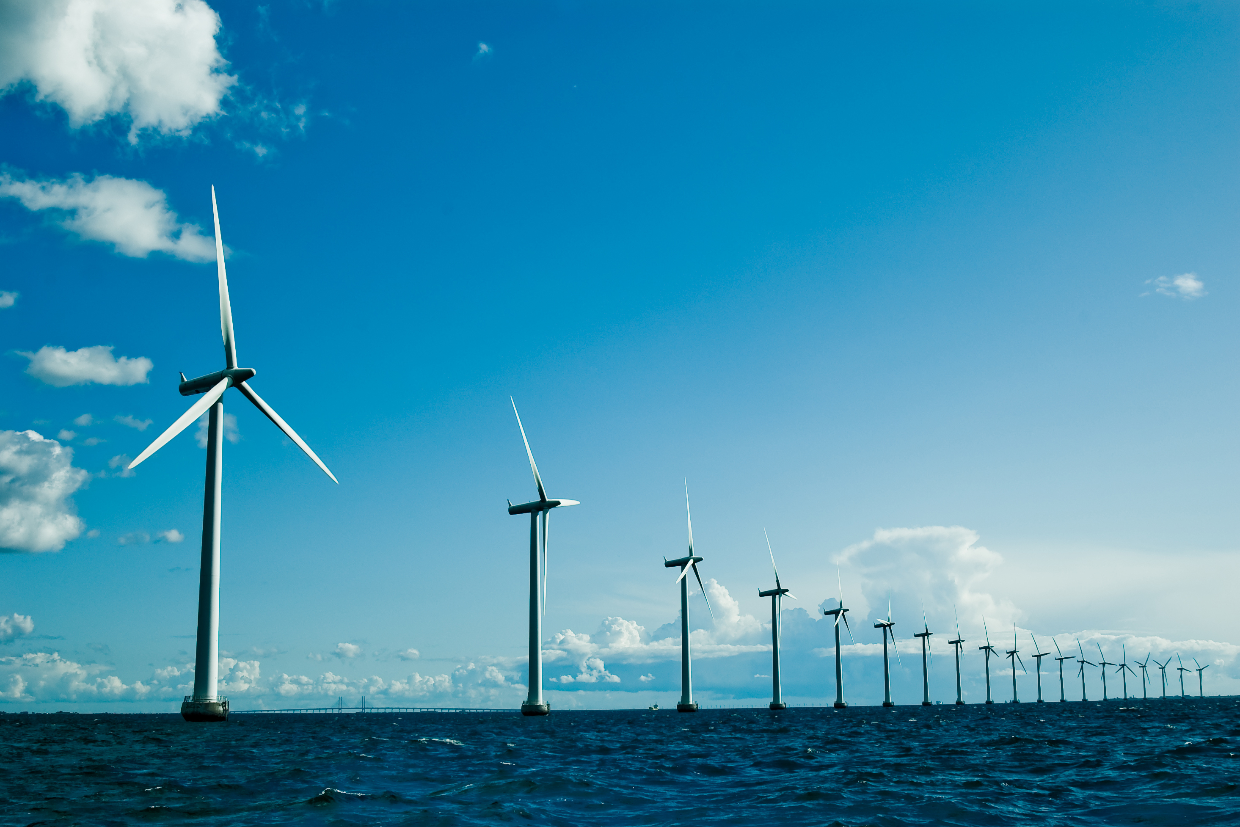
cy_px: 422
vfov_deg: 33.4
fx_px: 1378
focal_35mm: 40
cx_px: 629
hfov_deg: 48.5
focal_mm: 26
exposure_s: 1/400
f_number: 10
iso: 200
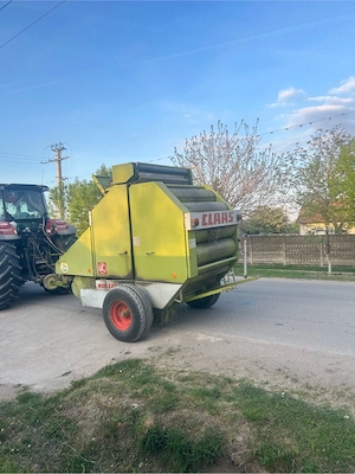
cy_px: 237
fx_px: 356
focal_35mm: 26
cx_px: 178
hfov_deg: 53.1
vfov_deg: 67.3
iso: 50
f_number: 1.5
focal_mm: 5.7
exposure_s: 1/347
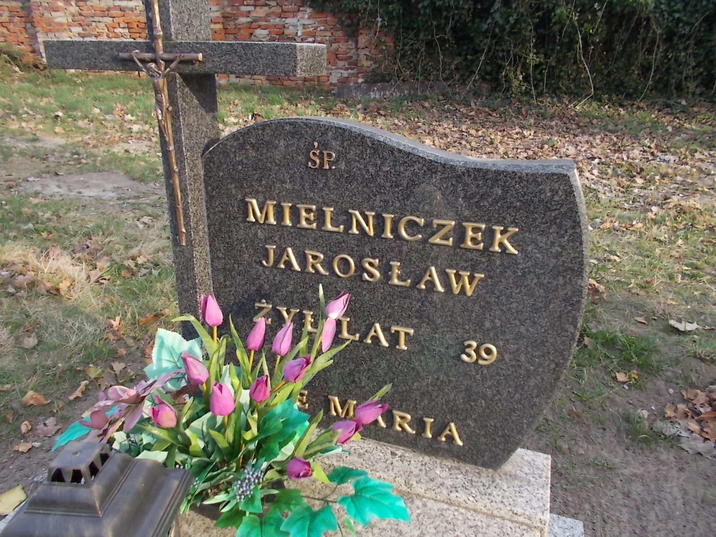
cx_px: 358
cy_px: 268
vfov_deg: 53.1
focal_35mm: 26
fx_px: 538
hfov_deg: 67.3
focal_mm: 4.6
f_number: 3.2
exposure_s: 1/200
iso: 80
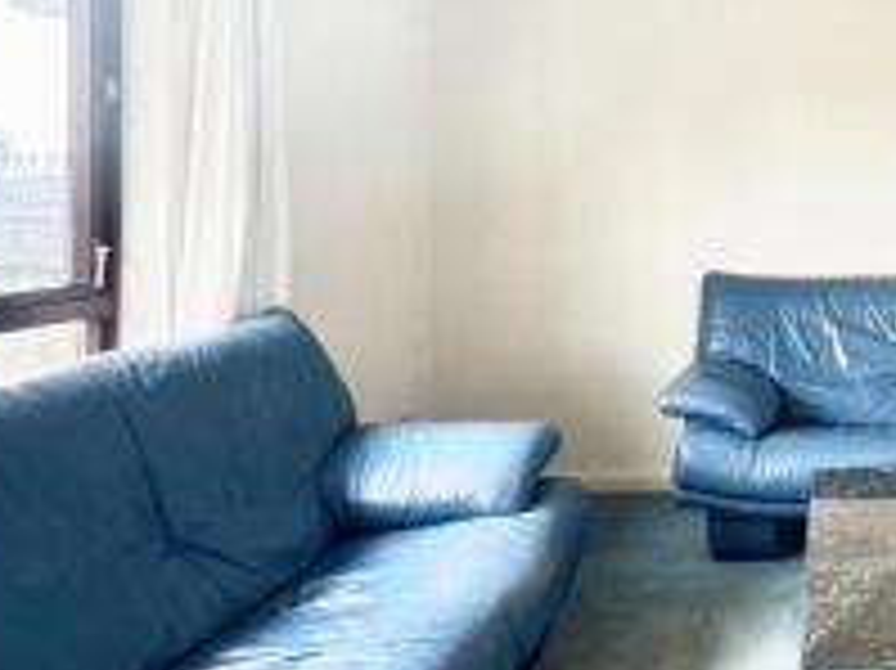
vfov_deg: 34.5
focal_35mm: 41
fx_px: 1061
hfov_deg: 40.4
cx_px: 885
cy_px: 178
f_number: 2.2
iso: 250
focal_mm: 2.22
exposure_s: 1/100
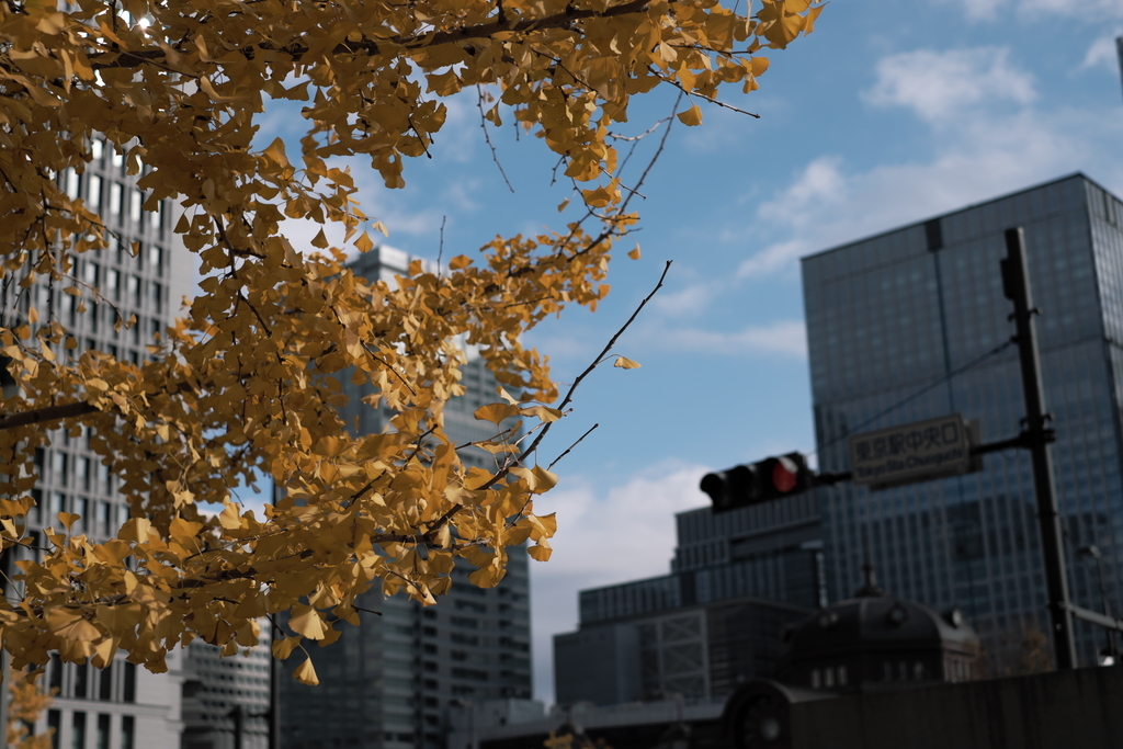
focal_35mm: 53
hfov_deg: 37.5
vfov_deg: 25.5
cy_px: 374
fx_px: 1653
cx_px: 562
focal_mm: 35
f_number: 3.2
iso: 200
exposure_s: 1/6400
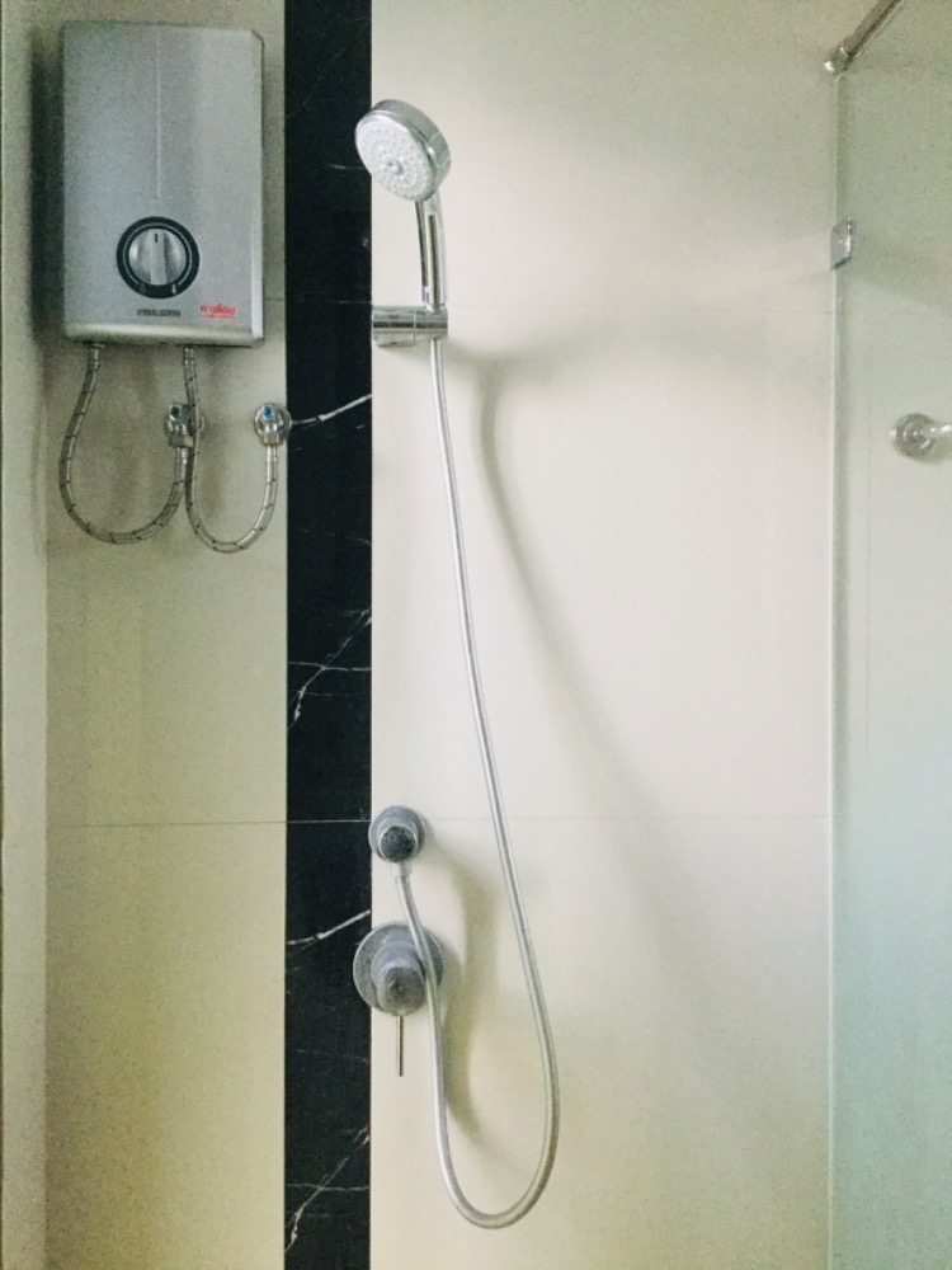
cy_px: 635
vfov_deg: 58.4
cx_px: 476
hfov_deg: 45.4
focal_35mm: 31
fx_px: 1137
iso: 250
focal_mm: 3.3
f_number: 2.4
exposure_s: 1/25
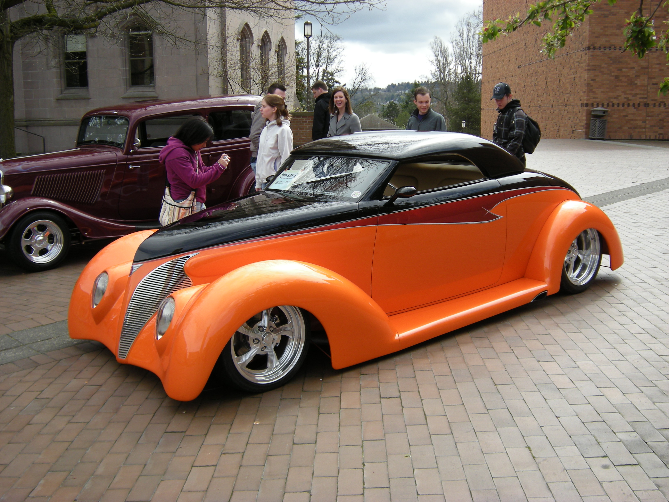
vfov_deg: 37.7
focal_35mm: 38
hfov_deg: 49.0
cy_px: 251
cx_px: 334
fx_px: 734
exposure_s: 1/384
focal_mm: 6.3
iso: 64
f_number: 3.2
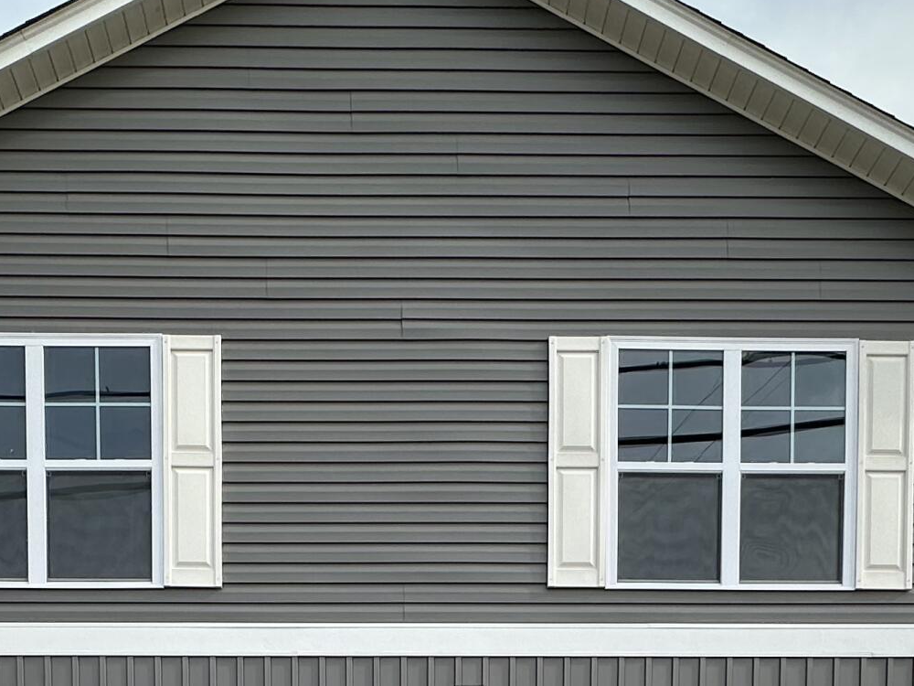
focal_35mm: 42
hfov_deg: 44.6
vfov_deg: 26.2
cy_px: 1002
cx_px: 373
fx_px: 1109
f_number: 2.2
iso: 50
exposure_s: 1/1006
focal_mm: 2.22
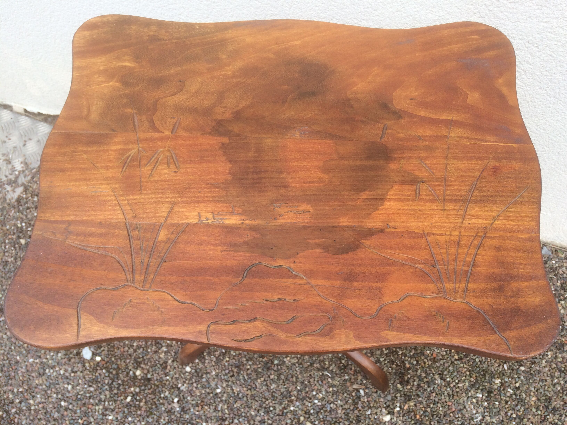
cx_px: 284
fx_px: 475
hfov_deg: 61.7
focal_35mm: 29
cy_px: 212
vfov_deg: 48.2
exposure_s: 1/304
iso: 32
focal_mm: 4.15
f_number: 2.2
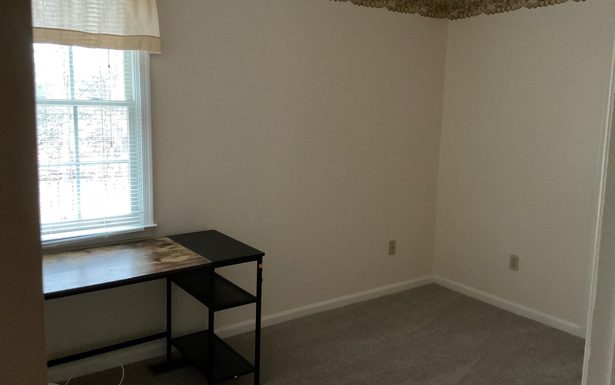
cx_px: 316
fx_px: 536
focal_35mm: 32
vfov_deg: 39.4
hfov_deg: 59.6
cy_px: 178
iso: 500
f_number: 1.8
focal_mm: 3
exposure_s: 1/24
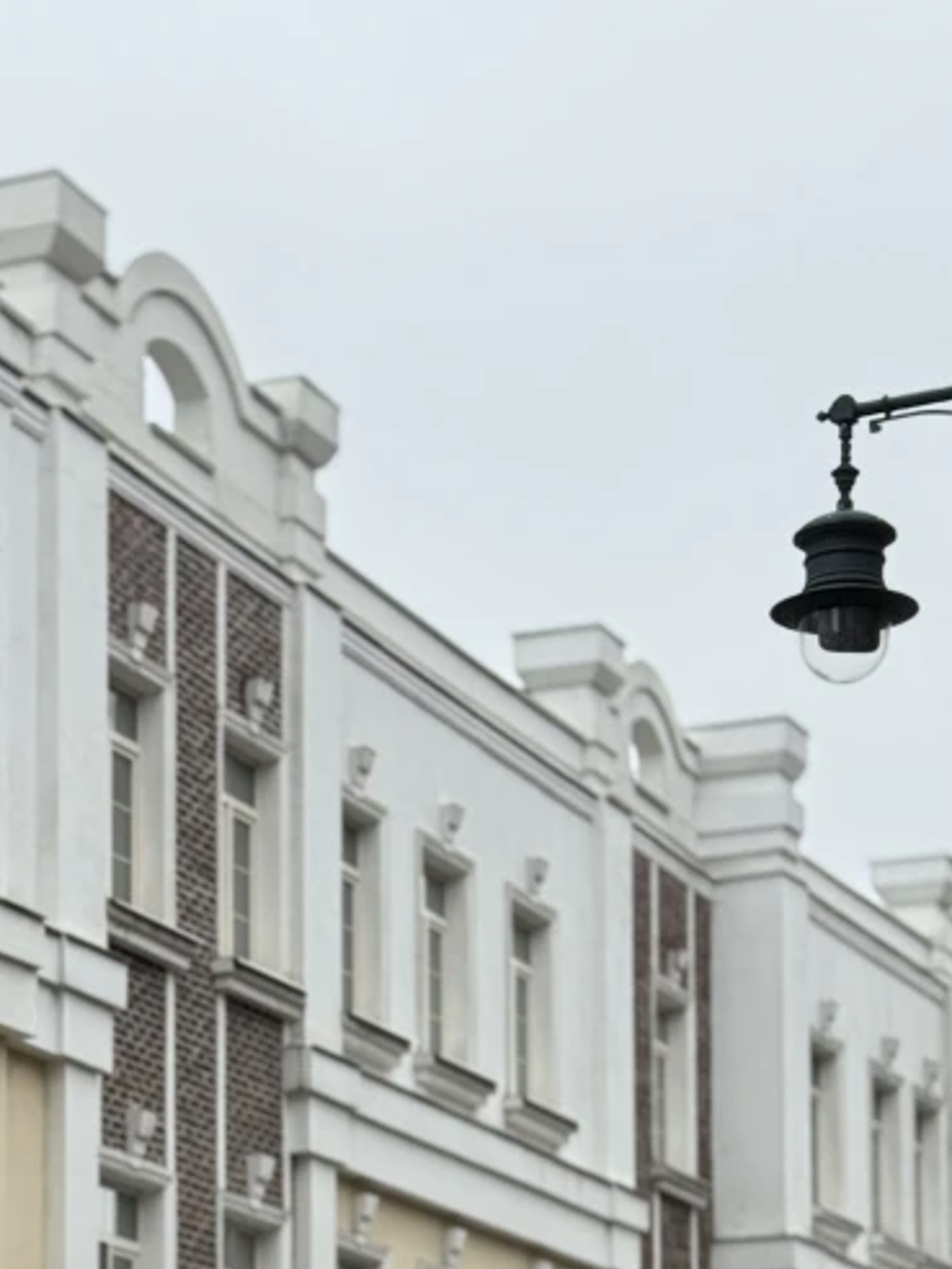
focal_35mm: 117
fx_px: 4290
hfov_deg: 12.5
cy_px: 1336
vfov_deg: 16.4
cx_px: -46
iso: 50
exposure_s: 1/121
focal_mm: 6.76
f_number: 1.78
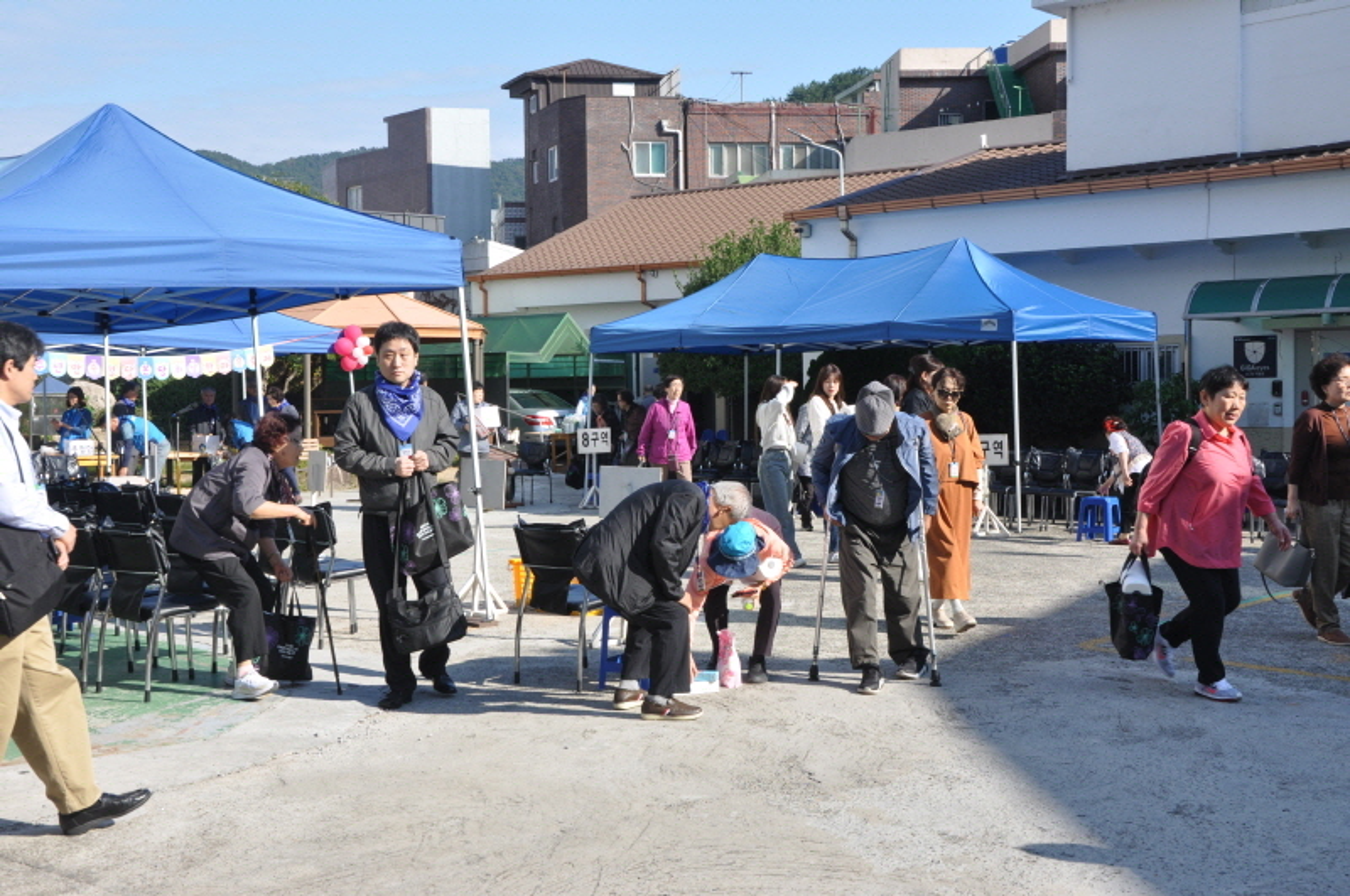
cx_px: 675
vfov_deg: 29.8
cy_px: 448
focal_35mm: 45
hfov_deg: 43.7
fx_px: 1685
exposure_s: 1/125
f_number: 11
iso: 200
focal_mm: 30
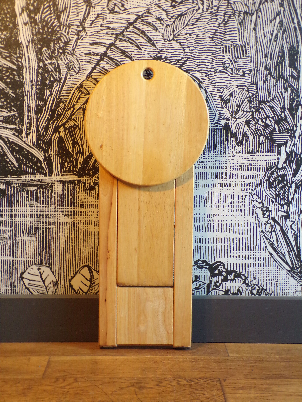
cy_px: 201
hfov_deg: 29.7
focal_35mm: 49
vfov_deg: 38.9
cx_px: 151
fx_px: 570
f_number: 3.5
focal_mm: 8.7
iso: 299
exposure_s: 1/17
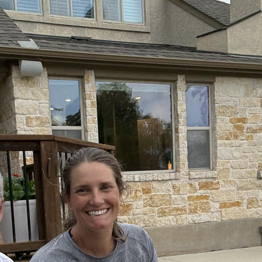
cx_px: 106
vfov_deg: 29.3
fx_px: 480
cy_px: 235
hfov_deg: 30.5
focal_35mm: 56
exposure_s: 1/115
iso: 80
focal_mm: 2.69
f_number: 1.9
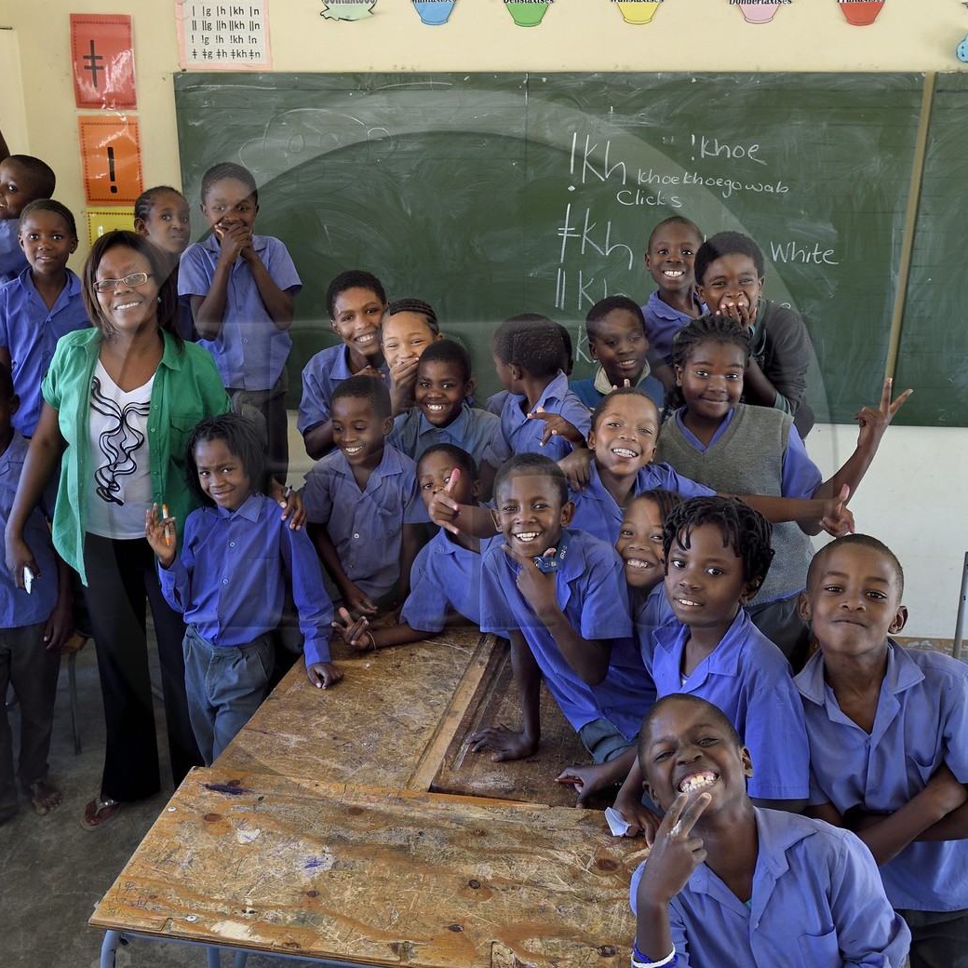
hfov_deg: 48.4
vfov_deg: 48.4
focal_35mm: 34
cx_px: 449
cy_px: 476
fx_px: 1076
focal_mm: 26
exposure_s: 1/100
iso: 800
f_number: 5.6
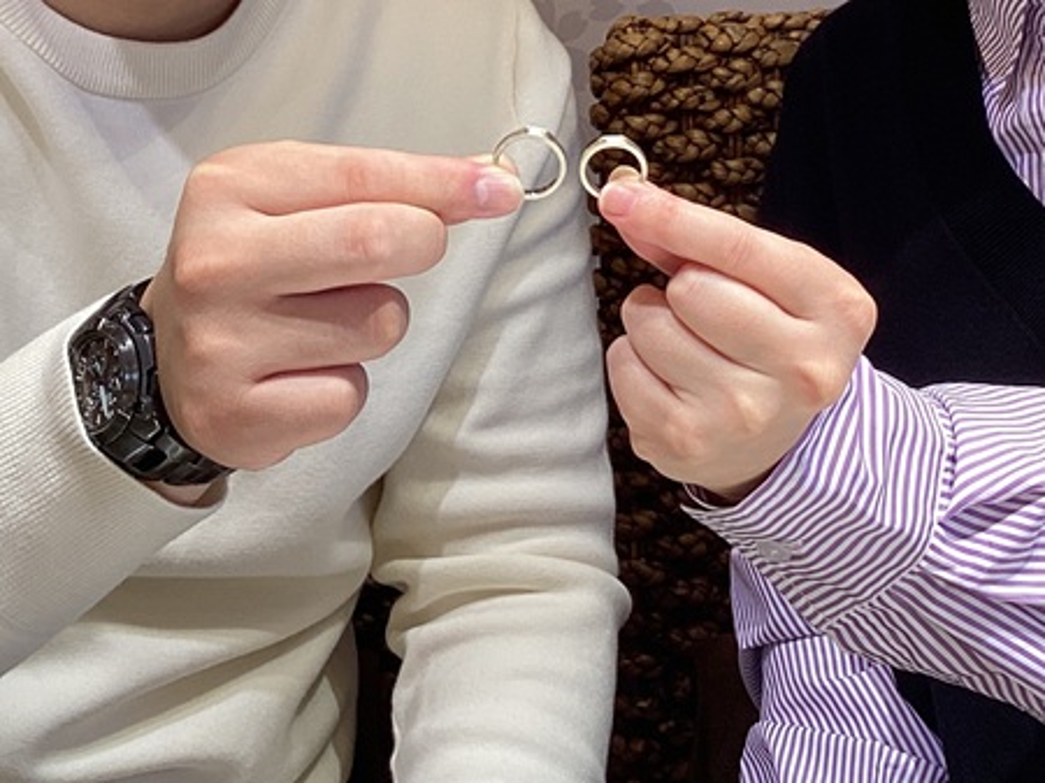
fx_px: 935
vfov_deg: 45.4
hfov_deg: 58.4
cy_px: 392
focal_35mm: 31
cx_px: 522
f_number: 2.4
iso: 50
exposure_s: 1/50
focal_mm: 3.3
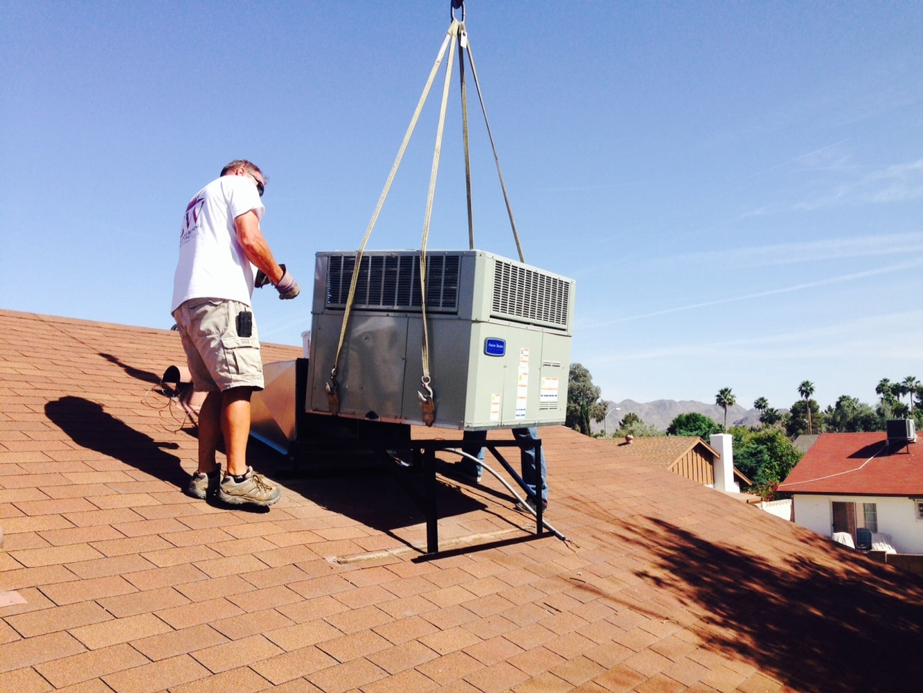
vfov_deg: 43.0
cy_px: 346
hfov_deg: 55.3
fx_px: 880
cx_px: 462
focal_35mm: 33
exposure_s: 1/1748
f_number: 2.4
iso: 50
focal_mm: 4.12
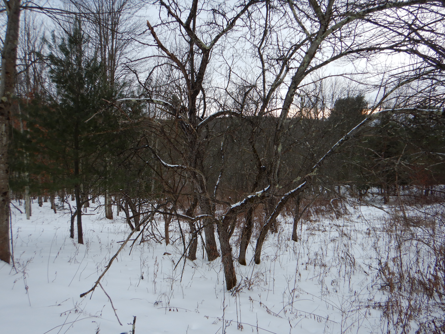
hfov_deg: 71.6
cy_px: 167
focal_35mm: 24
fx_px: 309
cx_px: 222
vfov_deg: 56.8
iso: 125
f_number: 2.8
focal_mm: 4.3
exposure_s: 1/60
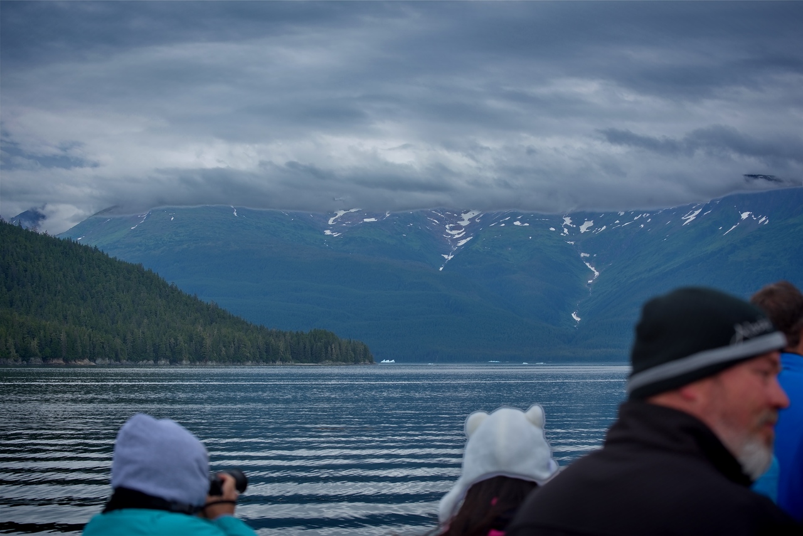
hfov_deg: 28.8
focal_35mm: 70
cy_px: 268
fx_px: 1562
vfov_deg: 19.5
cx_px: 402
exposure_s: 1/250
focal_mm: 70
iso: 100
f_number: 8
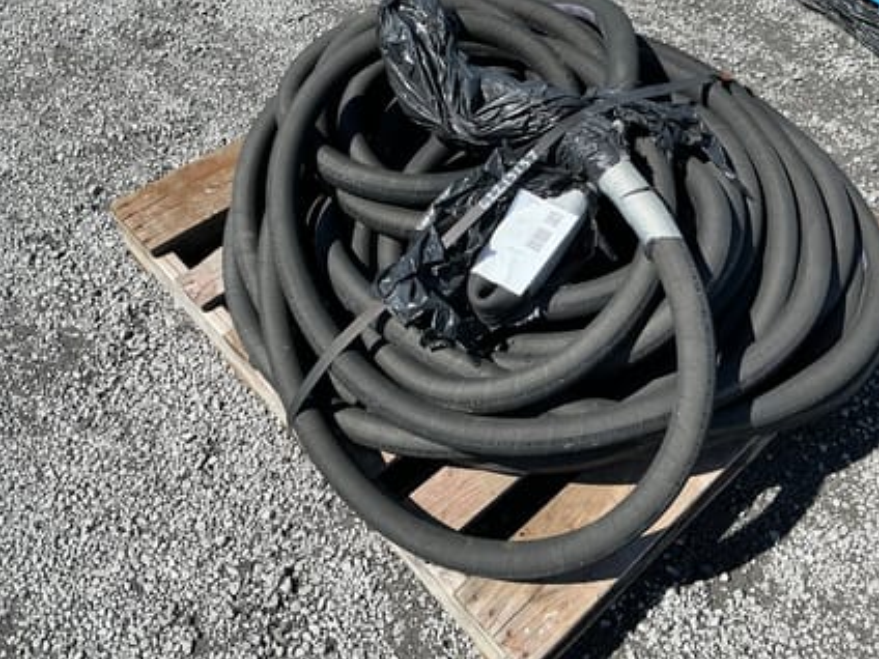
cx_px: 469
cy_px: 287
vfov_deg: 42.9
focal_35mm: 33
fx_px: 838
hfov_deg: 55.3
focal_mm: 3
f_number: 1.8
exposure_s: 1/1250
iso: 25
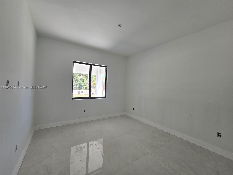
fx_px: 88
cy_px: 88
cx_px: 116
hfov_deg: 106.2
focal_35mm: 13
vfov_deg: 89.9
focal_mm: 2.2
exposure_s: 1/146
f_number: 2.2
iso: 50
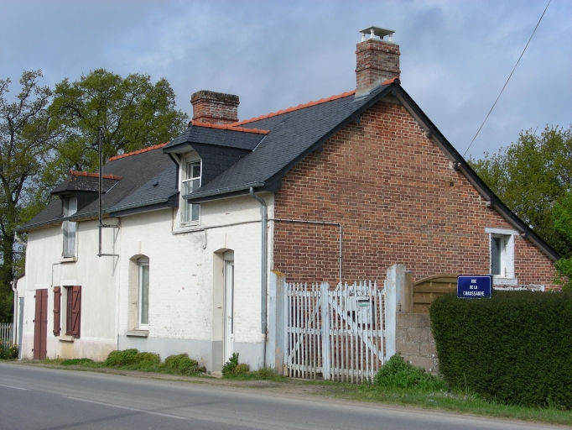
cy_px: 215
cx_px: 286
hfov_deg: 33.2
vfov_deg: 25.2
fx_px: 959
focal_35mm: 58
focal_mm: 9.7
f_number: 4
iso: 50
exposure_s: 1/573
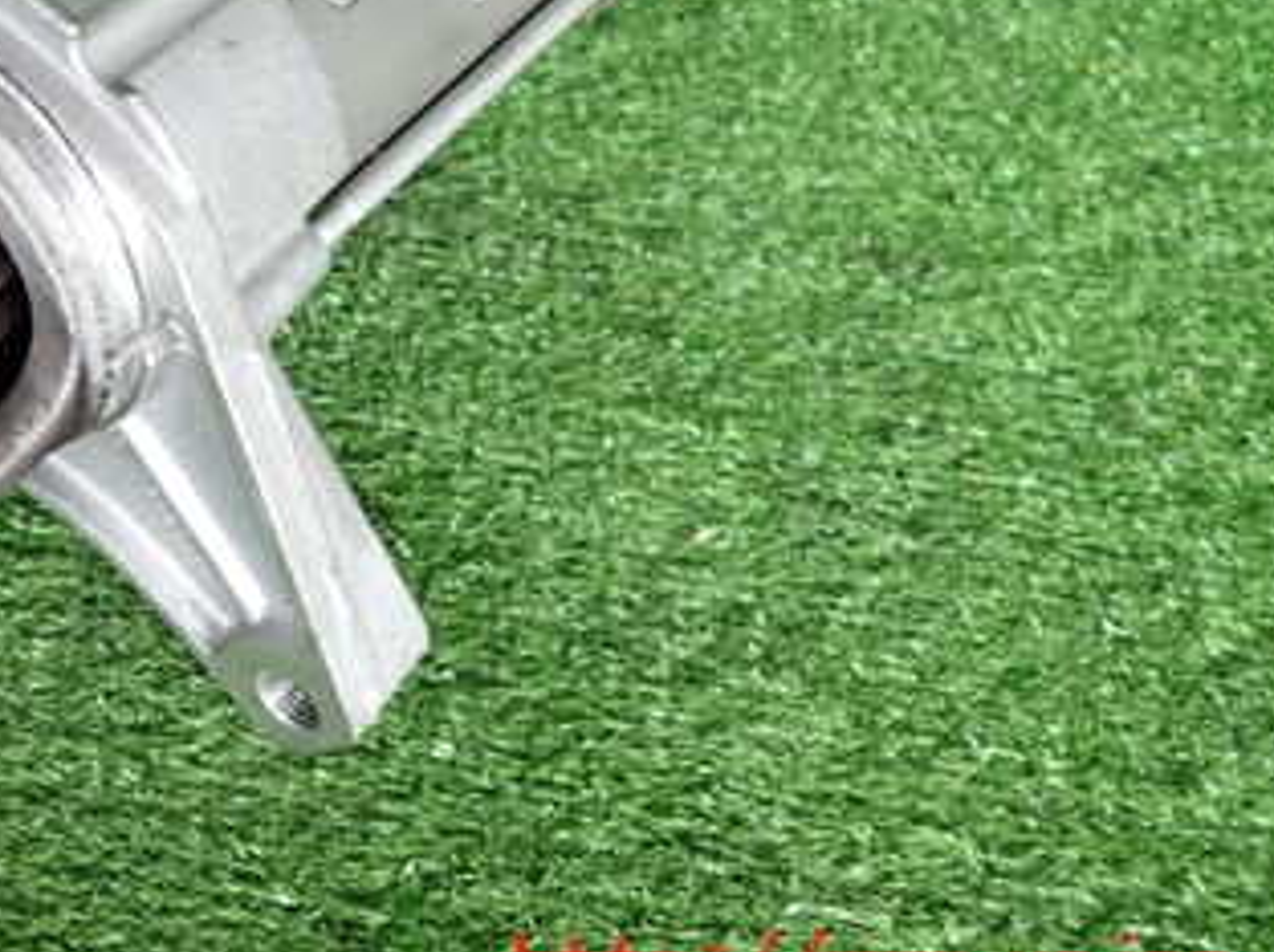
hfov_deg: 37.9
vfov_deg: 29.1
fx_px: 1765
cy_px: 110
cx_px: 212
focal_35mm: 48
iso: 160
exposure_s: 1/125
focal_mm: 4.5
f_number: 2
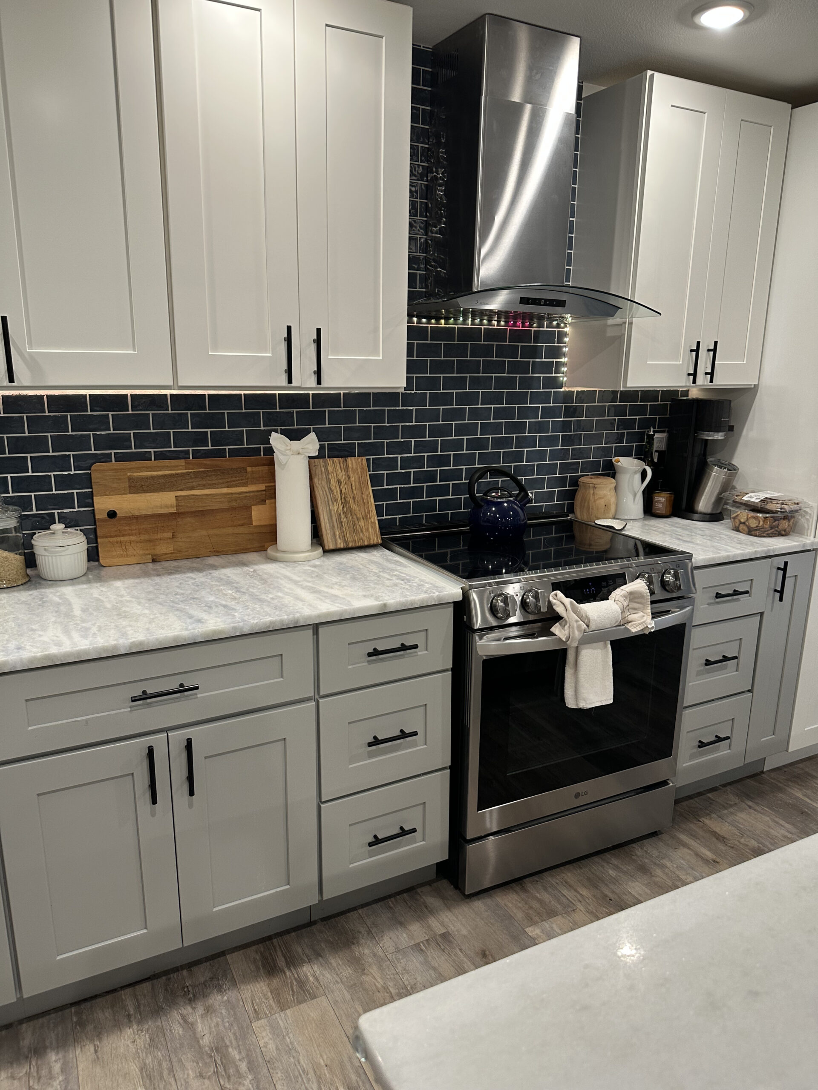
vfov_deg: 71.6
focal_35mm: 24
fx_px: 756
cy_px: 545
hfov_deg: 56.8
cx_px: 409
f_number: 1.78
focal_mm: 6.86
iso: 160
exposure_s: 1/60
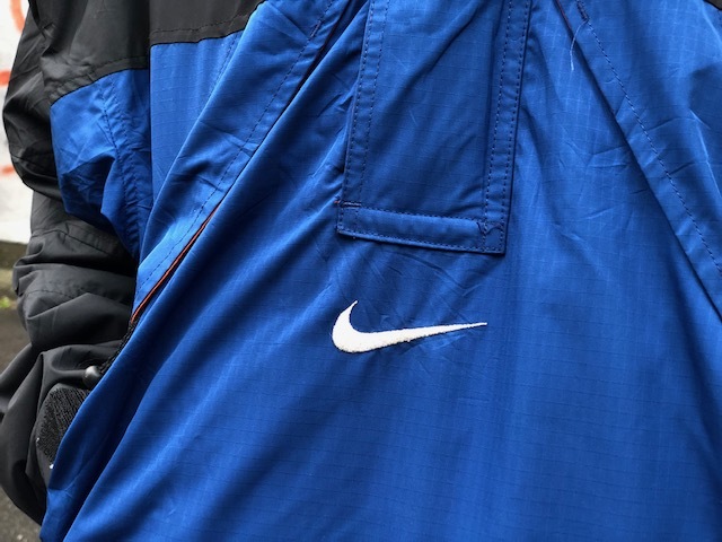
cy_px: 271
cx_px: 361
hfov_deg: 36.8
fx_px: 1085
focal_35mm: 52
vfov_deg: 28.0
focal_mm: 6
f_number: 2.4
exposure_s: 1/30
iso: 125
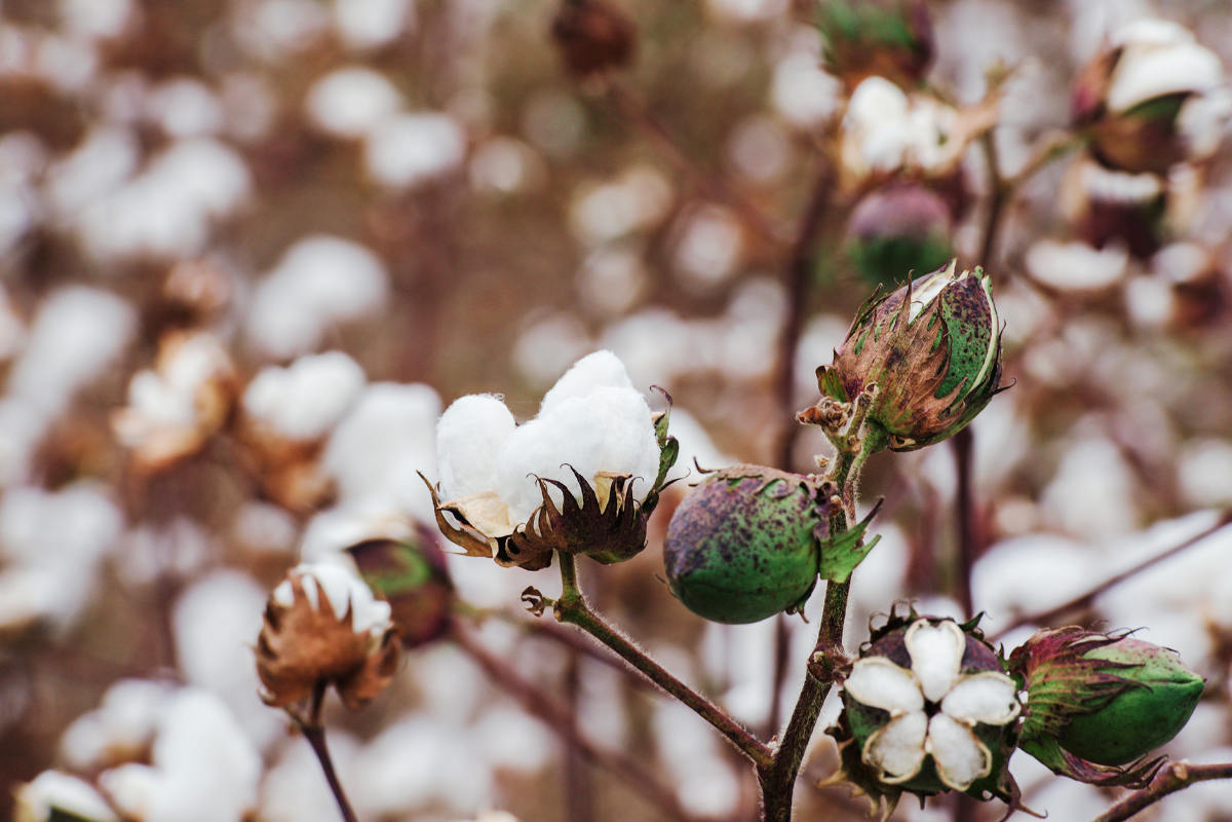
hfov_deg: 10.3
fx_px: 6844
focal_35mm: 200
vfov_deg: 6.9
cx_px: 616
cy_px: 411
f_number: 10
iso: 400
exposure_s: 1/60
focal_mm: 200
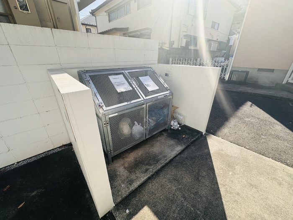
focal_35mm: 14
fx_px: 119
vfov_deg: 85.7
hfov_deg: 102.1
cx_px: 146
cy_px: 110
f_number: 2.2
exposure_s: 1/812
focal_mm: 2.22
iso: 40
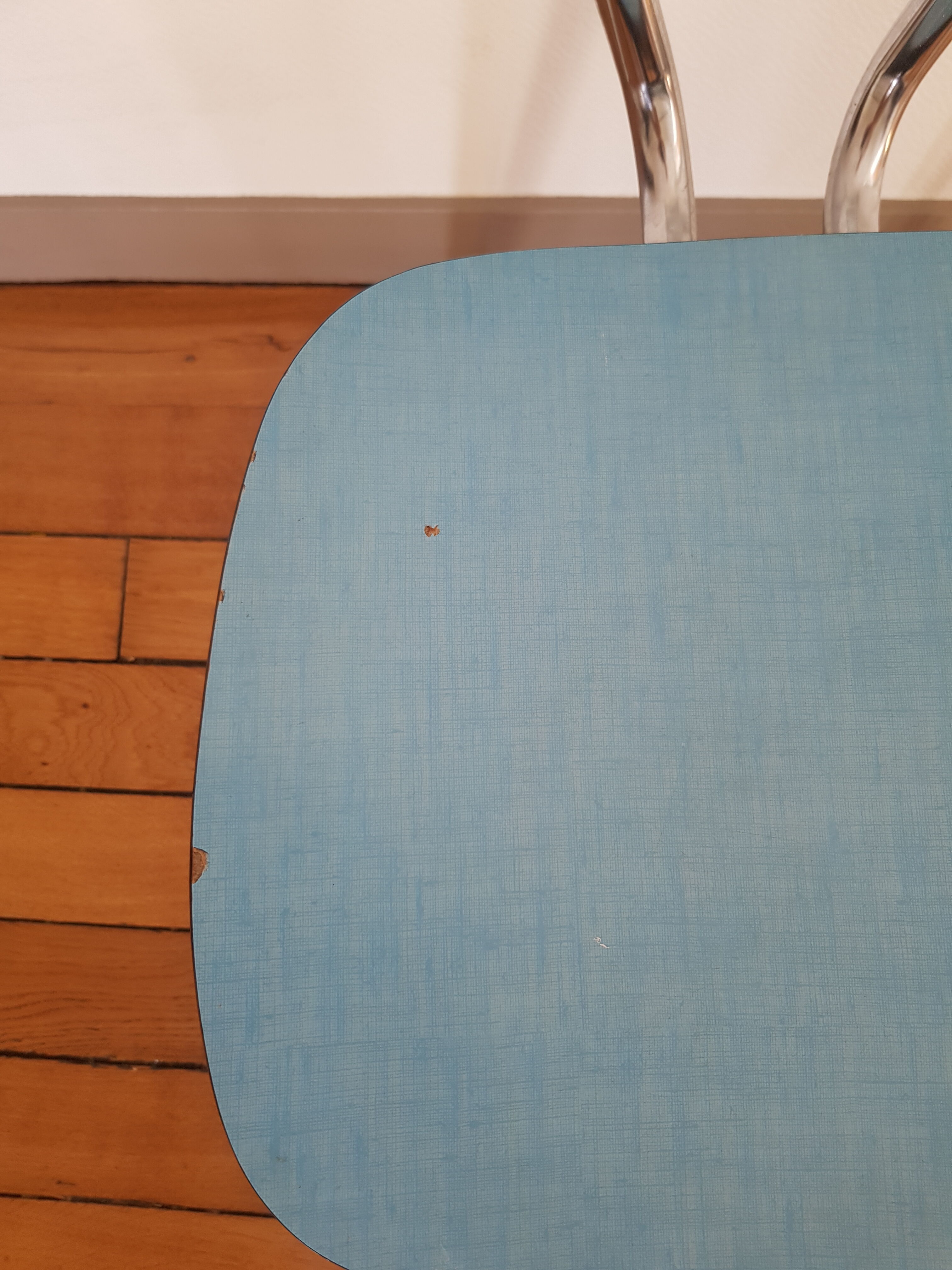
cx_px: 476
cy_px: 635
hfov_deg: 53.1
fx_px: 953
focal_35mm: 26
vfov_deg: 67.3
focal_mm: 4.2
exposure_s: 1/50
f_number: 1.7
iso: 64
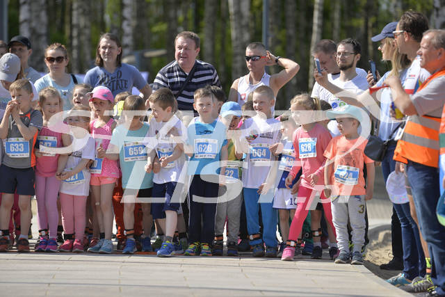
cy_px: 148
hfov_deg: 10.3
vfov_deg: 6.9
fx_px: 2473
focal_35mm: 200
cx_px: 222
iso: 200
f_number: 4
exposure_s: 1/3200
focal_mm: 200
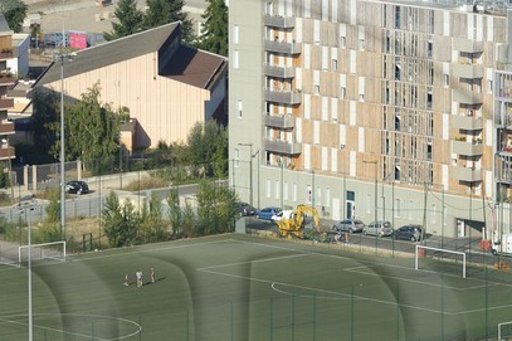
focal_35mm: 492
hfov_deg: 4.2
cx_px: 164
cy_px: 452
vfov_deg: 2.8
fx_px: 6994
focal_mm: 125
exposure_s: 1/250
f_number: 10
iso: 200
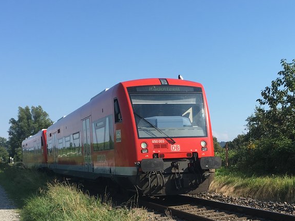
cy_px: 203
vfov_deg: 23.4
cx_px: 151
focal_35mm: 61
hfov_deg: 31.7
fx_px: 520
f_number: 2.2
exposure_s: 1/1083
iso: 25
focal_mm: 4.15
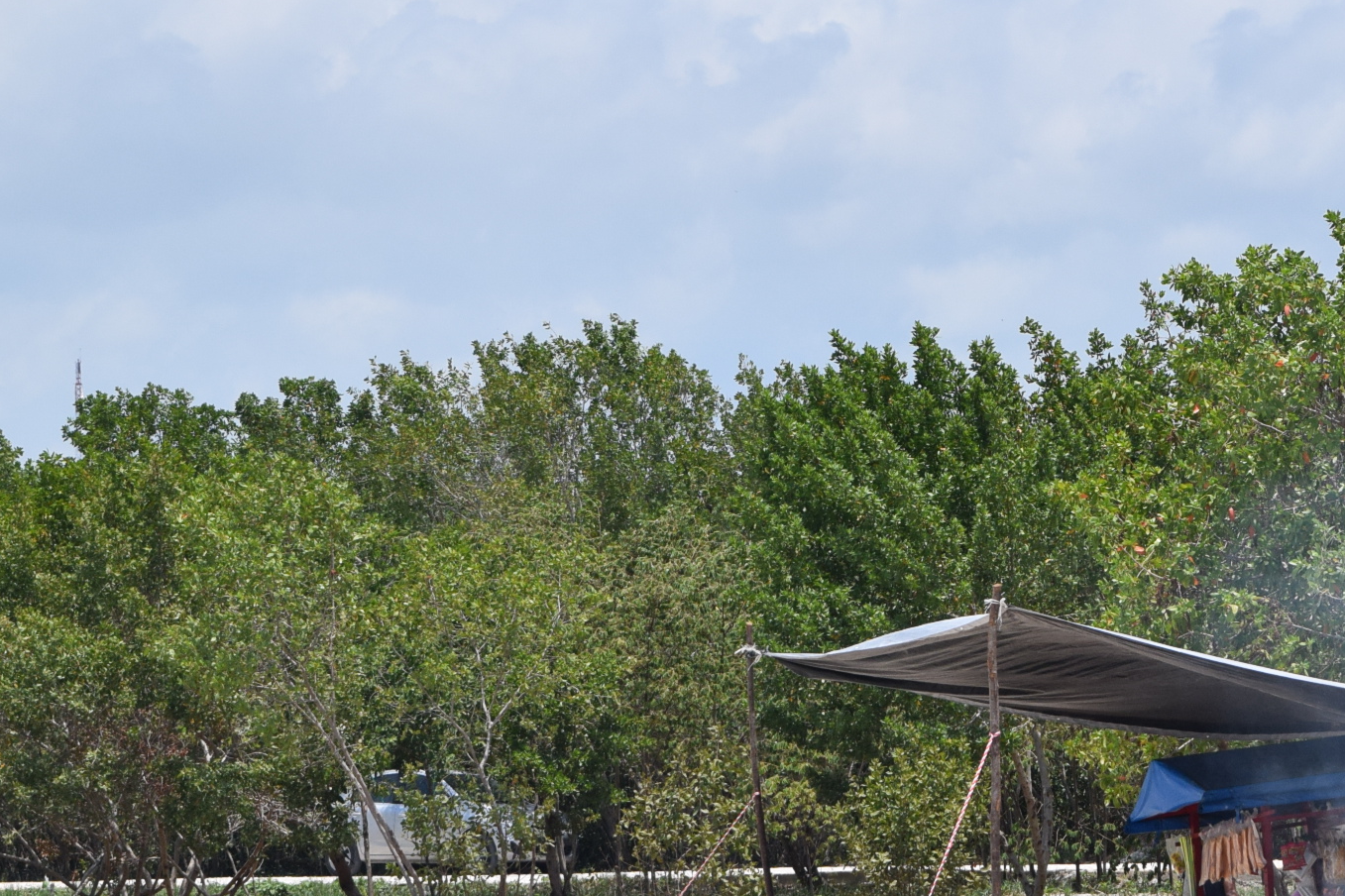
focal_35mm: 182
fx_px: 6802
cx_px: 1006
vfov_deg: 7.5
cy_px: 742
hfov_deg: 11.3
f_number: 7.1
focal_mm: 55
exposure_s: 1/2000
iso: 400
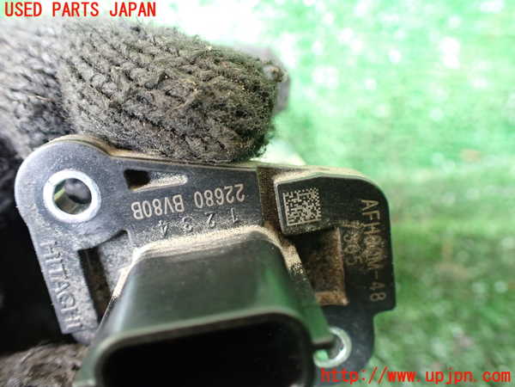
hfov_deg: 60.0
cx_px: 258
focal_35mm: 30
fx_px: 446
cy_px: 194
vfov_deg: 46.8
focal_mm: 5.4
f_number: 2.3
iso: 800
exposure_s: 1/40
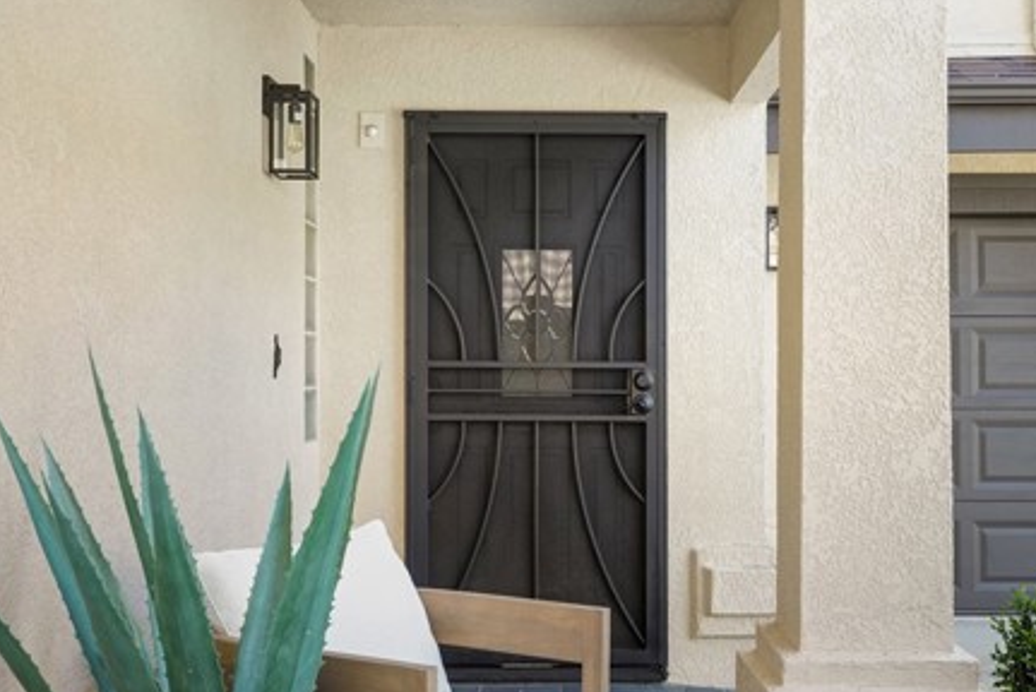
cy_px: 383
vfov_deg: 29.3
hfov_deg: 42.6
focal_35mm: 46
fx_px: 1325
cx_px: 591
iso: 800
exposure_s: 1/1250
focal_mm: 31
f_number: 8
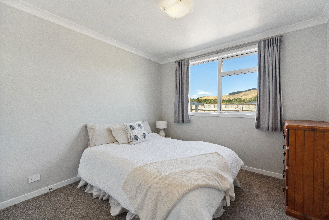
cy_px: 110
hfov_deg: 100.0
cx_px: 164
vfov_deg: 77.0
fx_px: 138
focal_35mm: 15
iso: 640
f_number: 8
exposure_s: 1/60
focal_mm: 15.1
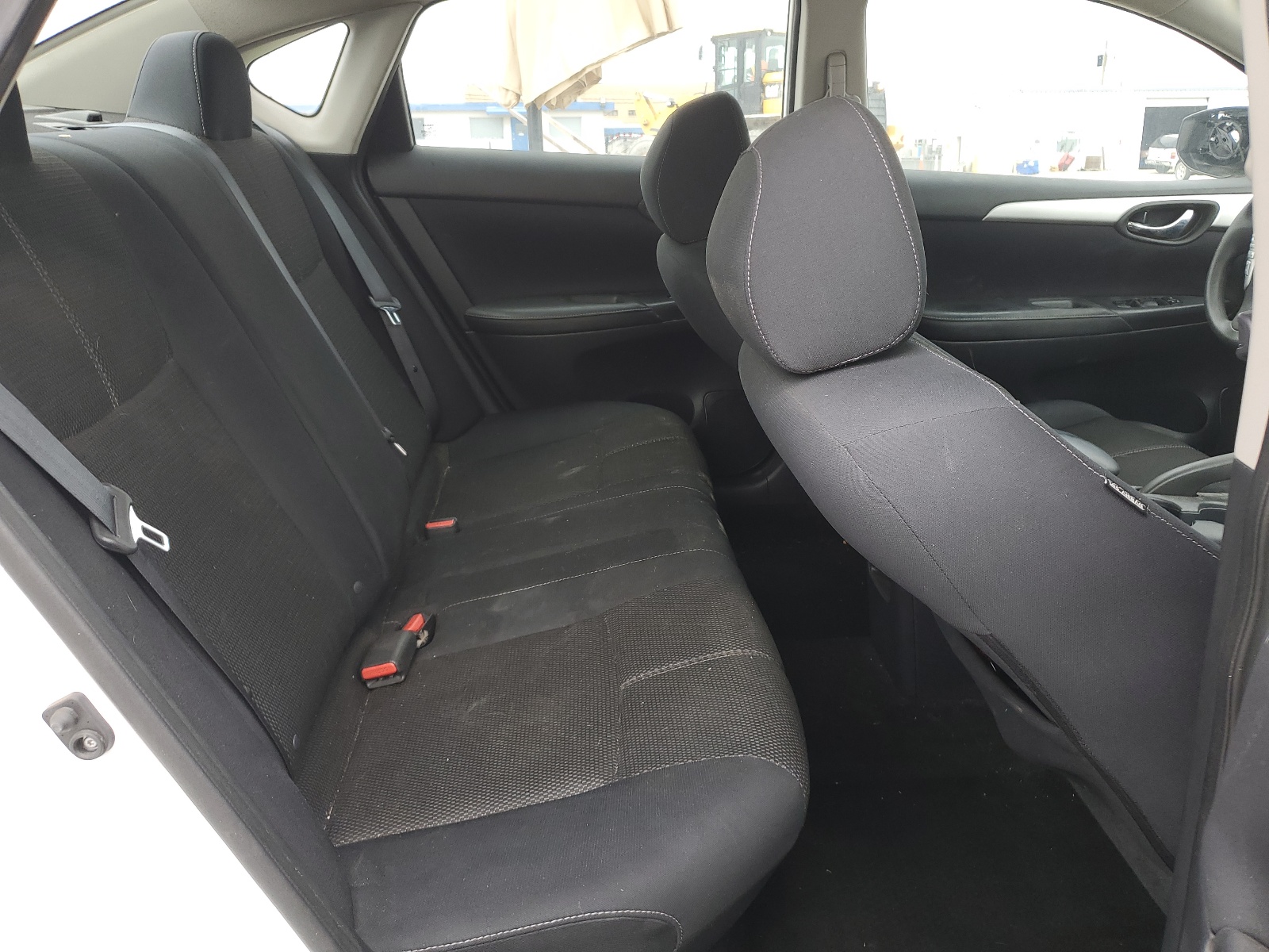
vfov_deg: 53.1
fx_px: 953
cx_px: 634
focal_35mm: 26
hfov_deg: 67.3
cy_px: 476
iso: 50
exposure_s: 1/250
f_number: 1.5
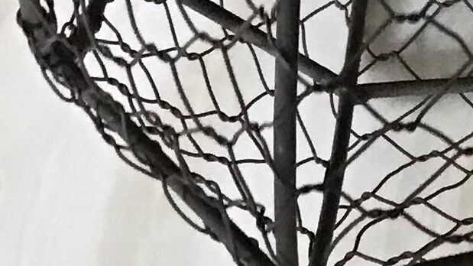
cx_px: 776
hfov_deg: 11.4
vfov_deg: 6.6
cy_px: -271
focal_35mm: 178
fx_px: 2232
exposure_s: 1/33
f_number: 2.4
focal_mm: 3.3
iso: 160
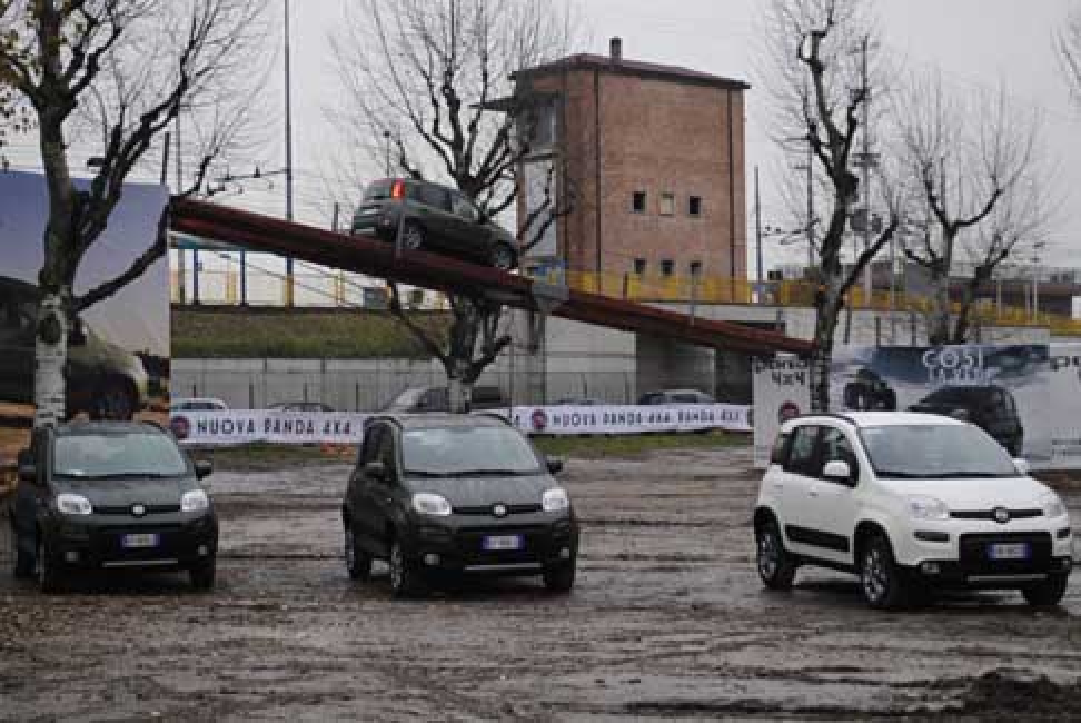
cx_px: 540
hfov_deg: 35.0
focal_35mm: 57
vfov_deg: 23.8
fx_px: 1713
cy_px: 362
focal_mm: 38
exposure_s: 1/80
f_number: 5
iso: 200
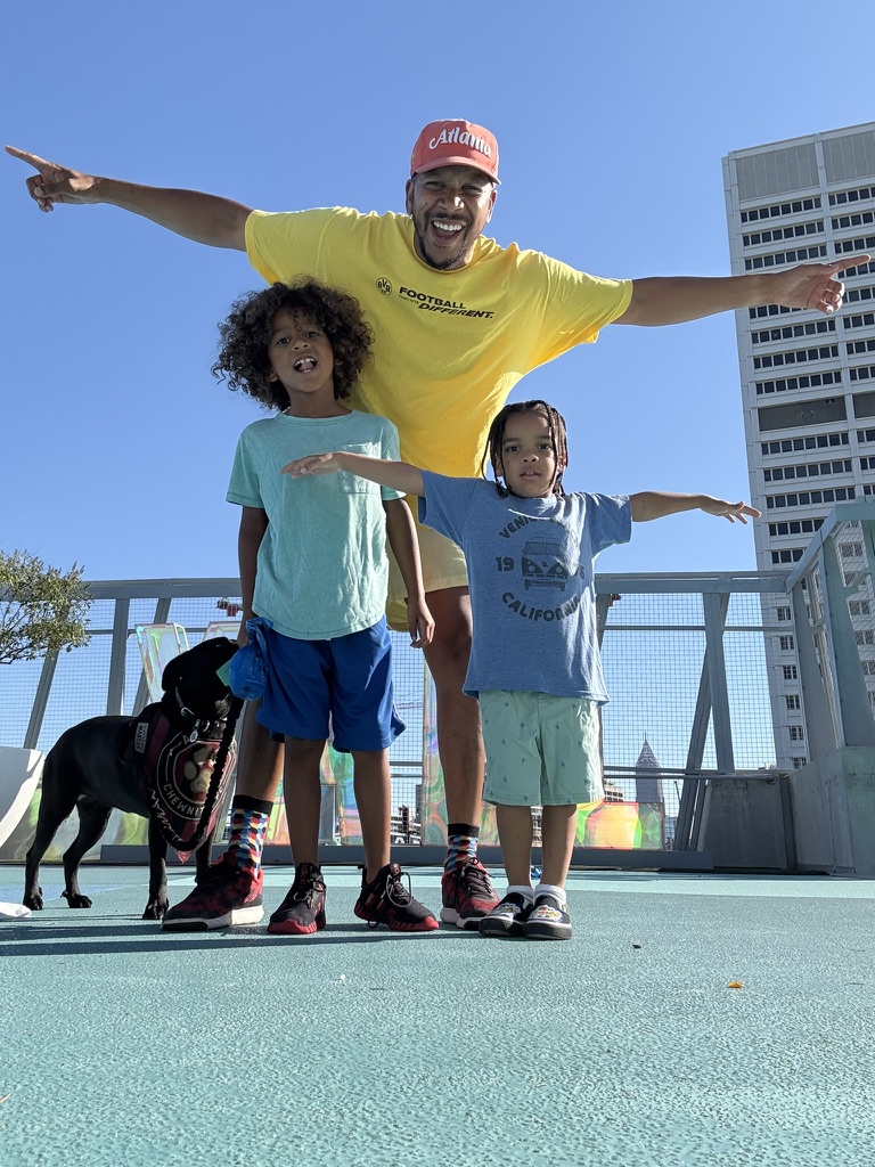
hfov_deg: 46.8
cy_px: 584
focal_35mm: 30
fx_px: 1011
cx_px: 438
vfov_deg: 60.0
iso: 25
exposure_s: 1/900
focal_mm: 2.69
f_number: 1.9
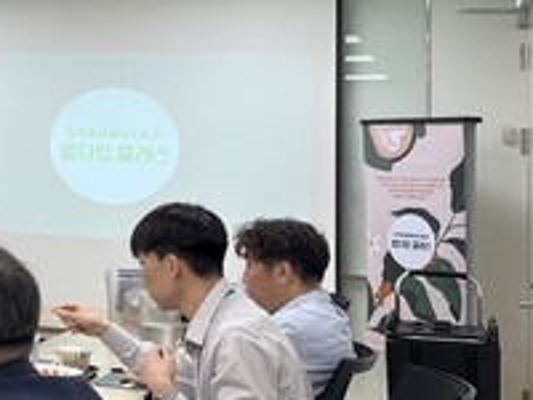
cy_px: 88
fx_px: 1201
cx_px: -259
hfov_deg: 21.2
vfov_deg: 18.7
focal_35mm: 78
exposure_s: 1/120
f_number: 1.6
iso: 50
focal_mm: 5.1
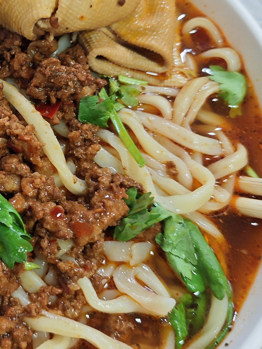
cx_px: -1
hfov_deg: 26.5
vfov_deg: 36.5
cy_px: 124
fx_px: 525
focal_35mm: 52
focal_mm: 6.55
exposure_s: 1/50
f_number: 1.6
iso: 200
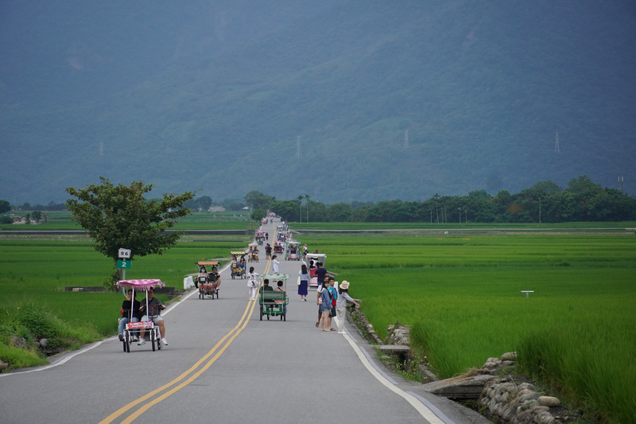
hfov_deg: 11.8
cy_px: 212
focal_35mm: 174
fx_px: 3073
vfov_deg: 7.9
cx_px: 318
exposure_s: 1/200
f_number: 5.6
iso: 500
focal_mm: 116
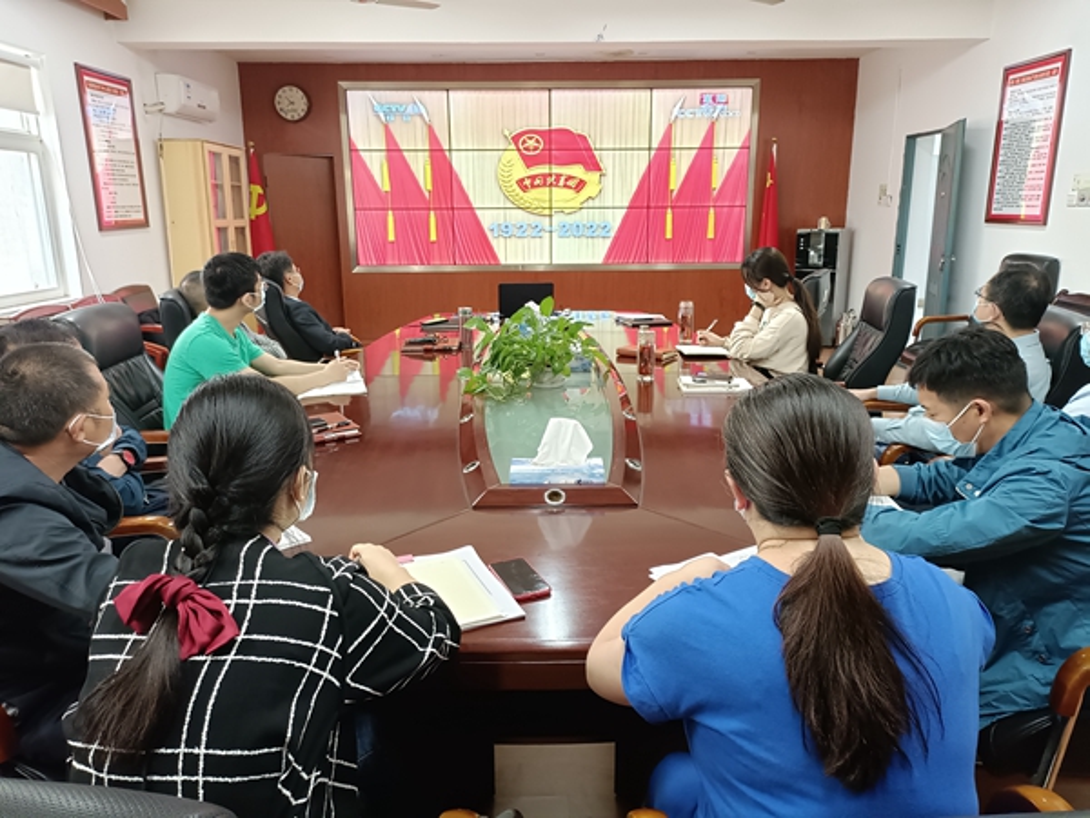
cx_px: 545
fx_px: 787
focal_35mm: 25
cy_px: 409
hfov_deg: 69.4
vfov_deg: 54.9
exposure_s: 1/33.3
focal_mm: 4.75
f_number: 1.79
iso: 636
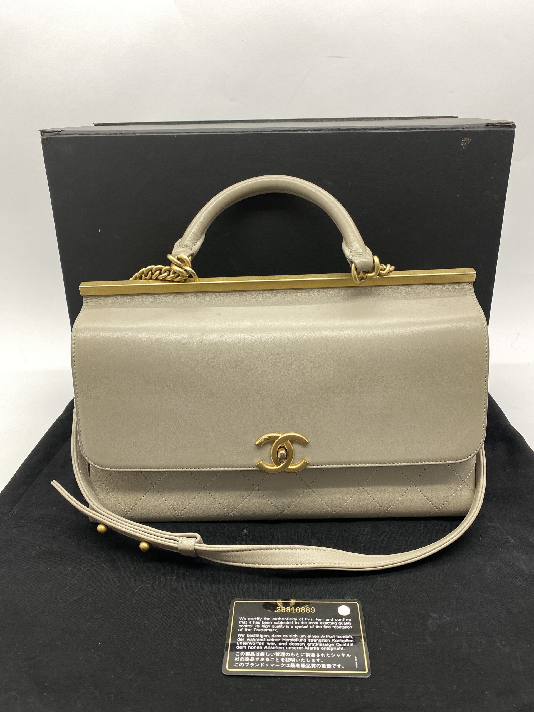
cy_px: 356
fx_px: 535
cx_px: 267
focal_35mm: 26
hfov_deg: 53.1
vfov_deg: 67.3
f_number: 1.8
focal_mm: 4.25
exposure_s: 1/100
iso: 50
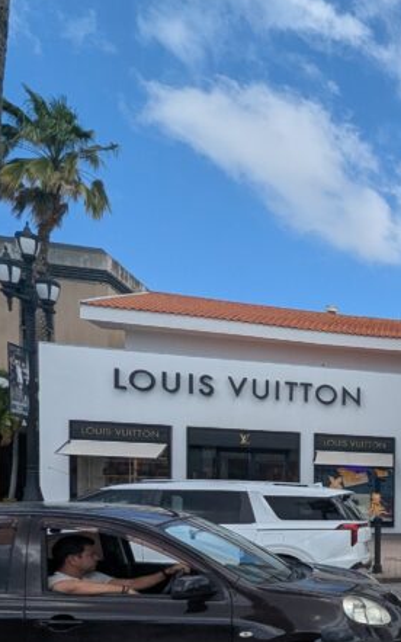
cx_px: 623
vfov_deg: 55.0
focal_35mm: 32
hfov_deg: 26.4
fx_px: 560
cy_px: 524
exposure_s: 1/1634
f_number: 2.2
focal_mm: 1.95
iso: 47
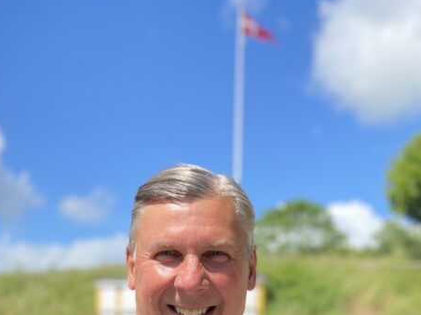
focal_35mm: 80
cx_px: 252
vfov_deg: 18.3
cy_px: 234
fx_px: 973
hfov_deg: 24.4
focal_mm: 6
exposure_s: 1/558
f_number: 2
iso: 20
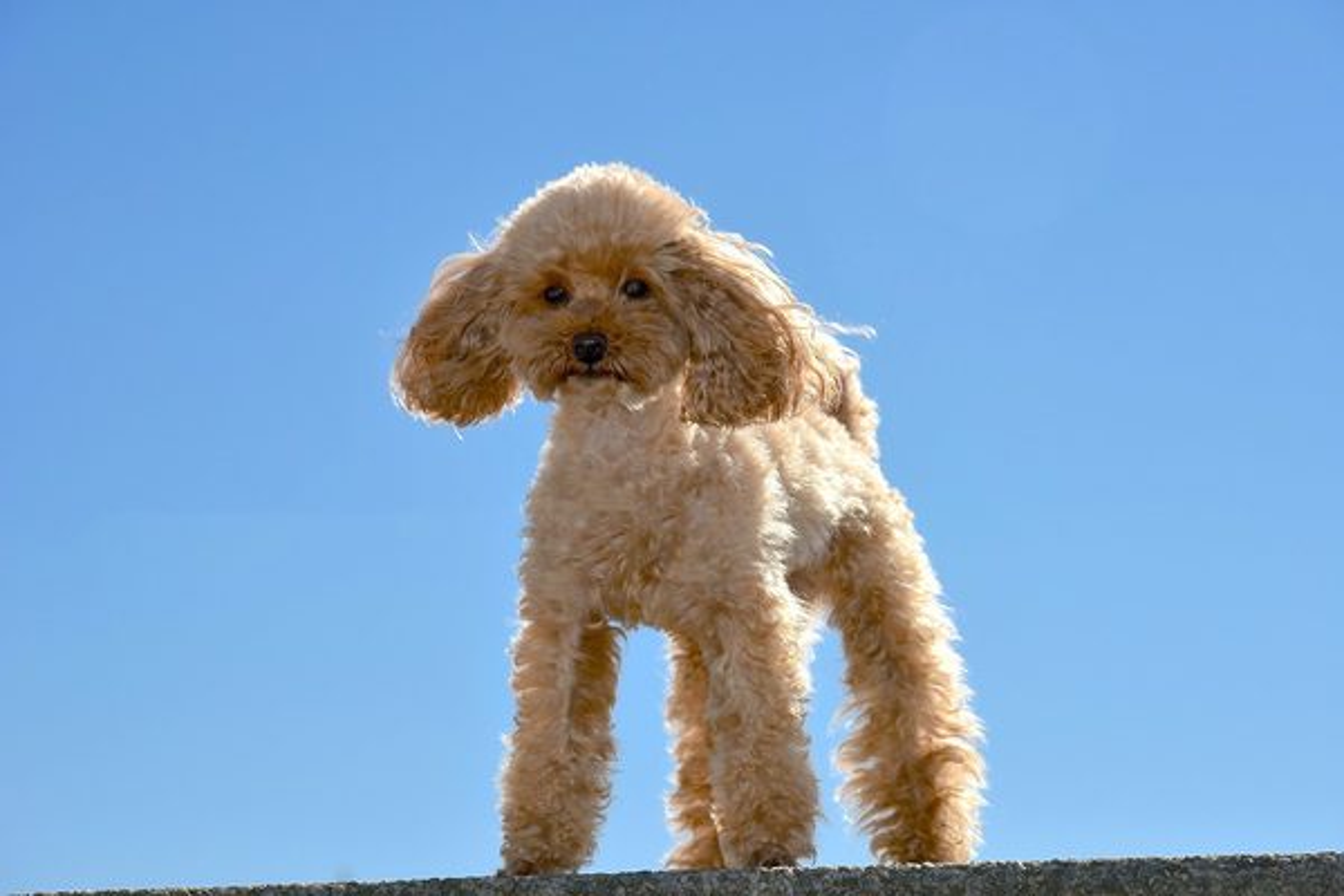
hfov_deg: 17.1
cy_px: 448
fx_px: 4480
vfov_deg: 11.4
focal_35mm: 120
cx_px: 672
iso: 72
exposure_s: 1/250
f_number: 9
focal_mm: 120
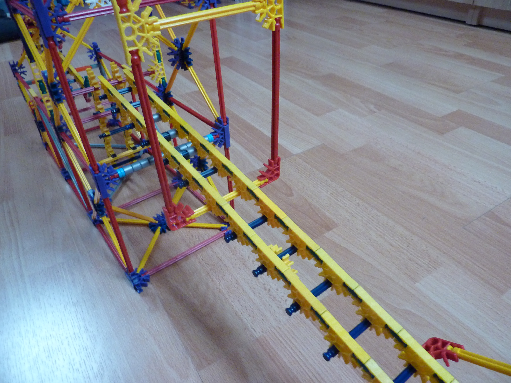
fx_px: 369
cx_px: 256
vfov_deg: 54.9
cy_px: 192
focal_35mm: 25
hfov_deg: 69.4
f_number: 3.3
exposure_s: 1/15
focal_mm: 4.1
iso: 400
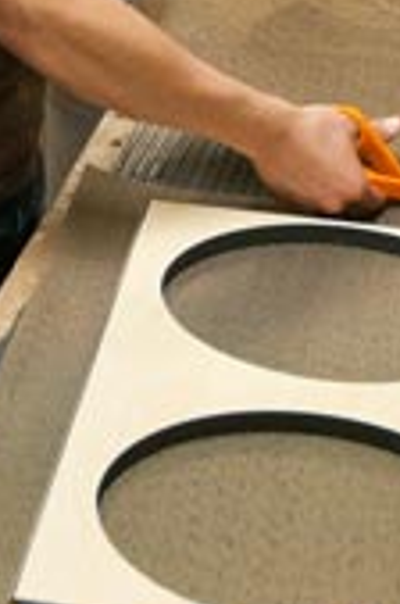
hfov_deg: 9.1
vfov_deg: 13.6
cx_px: 134
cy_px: 93
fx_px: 2505
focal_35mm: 150
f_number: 3.8
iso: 800
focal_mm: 29
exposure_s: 1/100
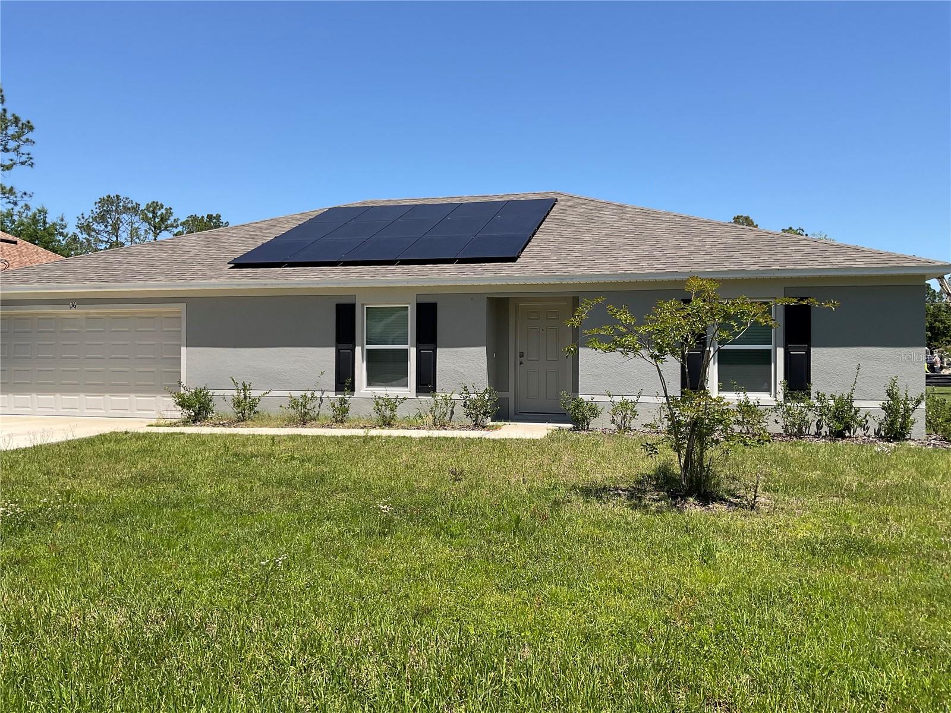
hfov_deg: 61.7
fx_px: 797
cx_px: 476
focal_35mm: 29
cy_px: 356
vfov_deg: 48.2
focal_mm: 3
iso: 16
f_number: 1.8
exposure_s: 1/1730
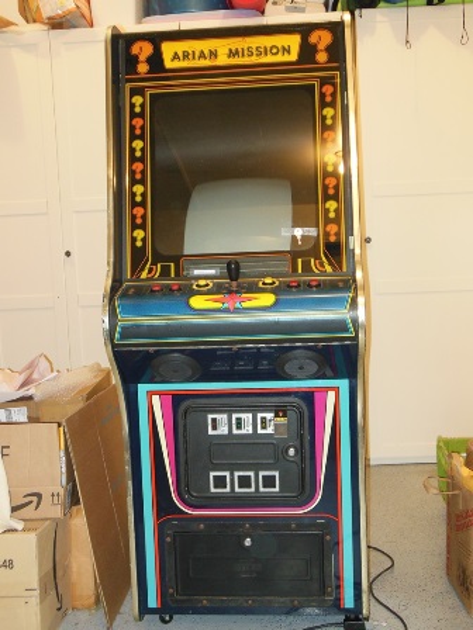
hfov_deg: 37.7
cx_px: 236
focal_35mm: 38
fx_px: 692
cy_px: 315
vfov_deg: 49.0
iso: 400
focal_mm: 6.8
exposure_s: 1/30
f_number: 3.6
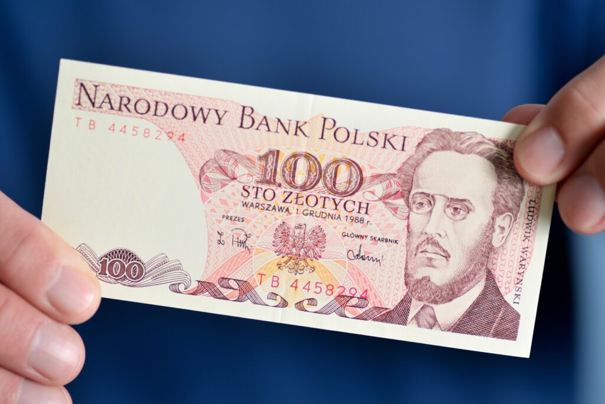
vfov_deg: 13.7
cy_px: 202
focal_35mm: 100
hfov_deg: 20.4
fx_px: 1681
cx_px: 302
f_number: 3.5
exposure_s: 1/125
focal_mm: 100
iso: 100
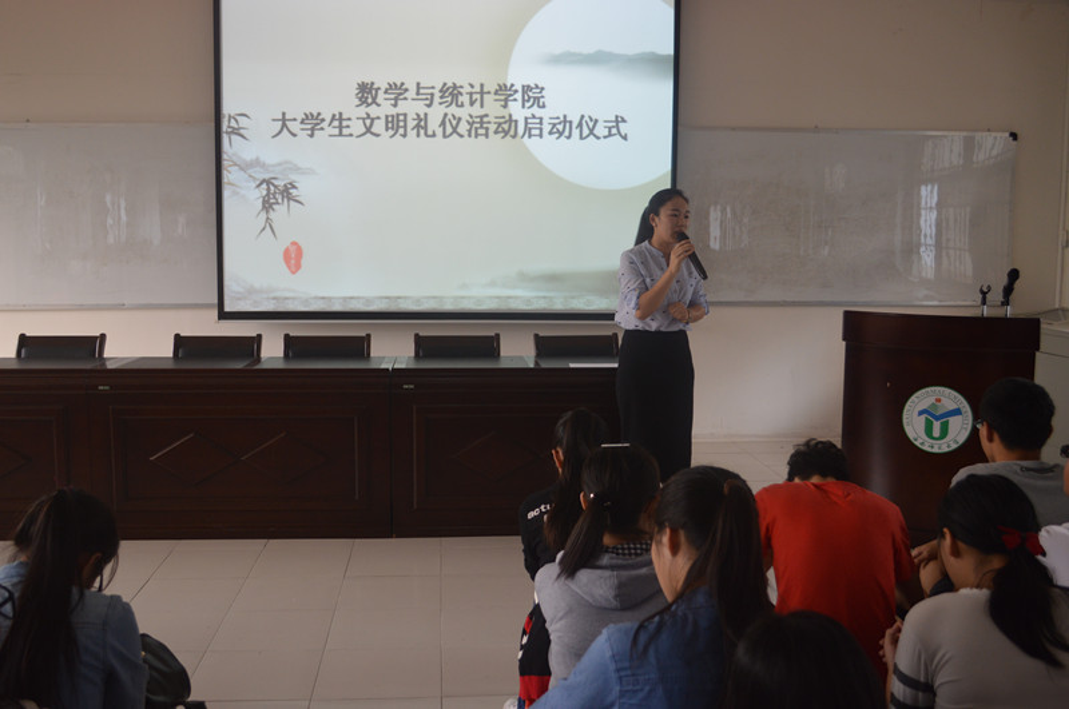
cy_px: 354
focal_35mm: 36
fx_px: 1067
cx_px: 534
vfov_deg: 36.8
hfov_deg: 53.2
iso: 400
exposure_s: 1/25
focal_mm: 24
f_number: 4
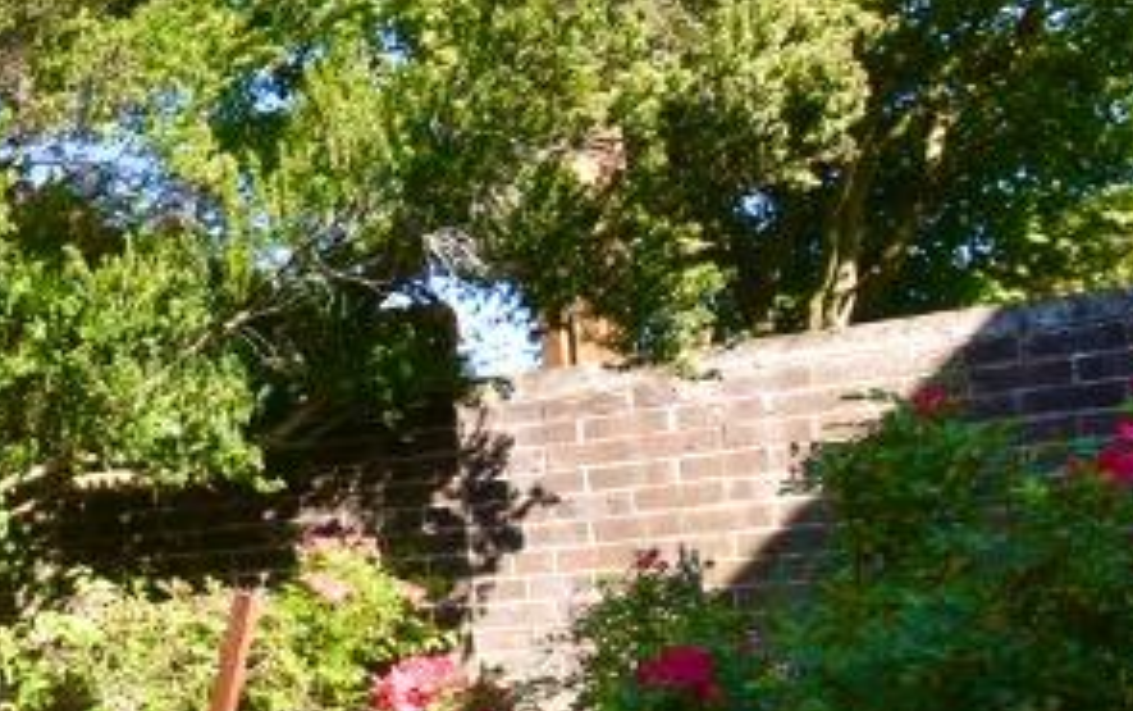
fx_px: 1638
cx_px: -346
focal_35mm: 53
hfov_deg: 30.2
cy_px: 667
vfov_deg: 23.7
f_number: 7.1
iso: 200
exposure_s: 1/125
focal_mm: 10
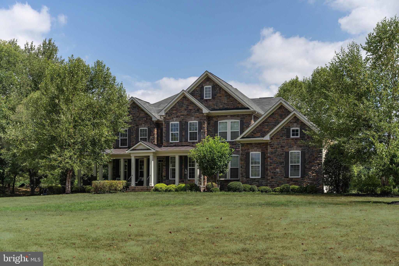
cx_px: 200
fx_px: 549
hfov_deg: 40.0
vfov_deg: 27.3
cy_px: 133
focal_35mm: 50
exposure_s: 1/5000
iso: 800
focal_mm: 49.5
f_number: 4.5
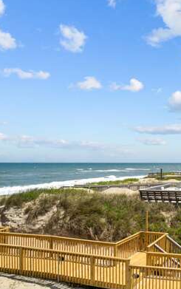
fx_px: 221
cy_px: 163
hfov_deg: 33.2
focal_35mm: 28
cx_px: 234
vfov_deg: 66.2
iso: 100
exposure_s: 1/640
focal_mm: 14
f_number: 8
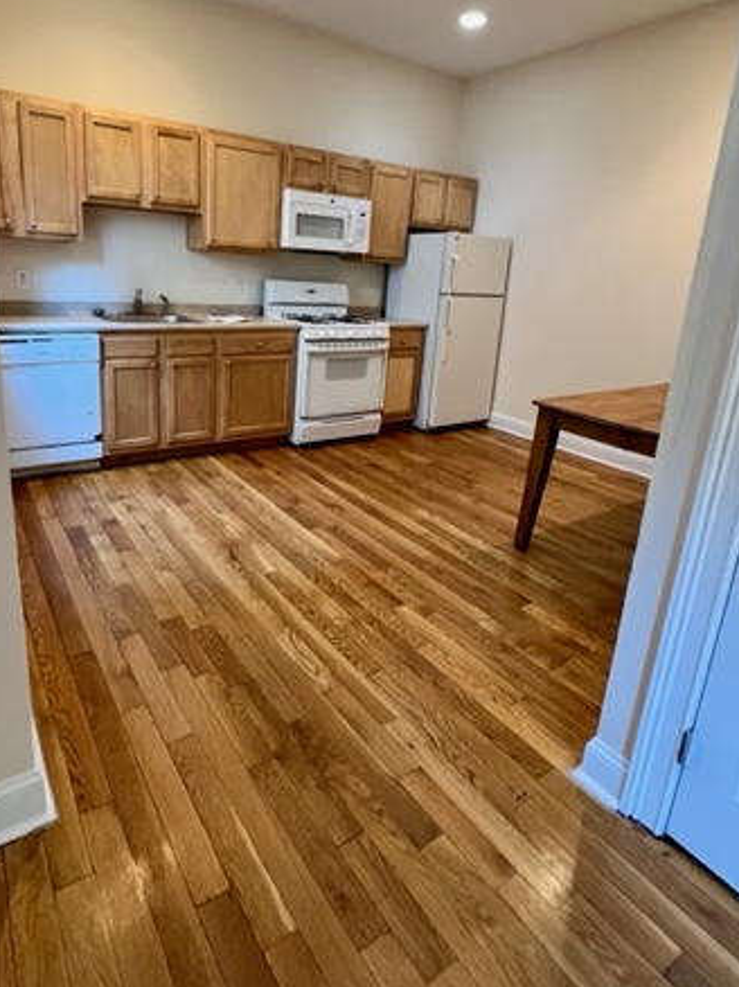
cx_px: 313
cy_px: 415
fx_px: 541
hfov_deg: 68.2
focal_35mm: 19
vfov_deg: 84.0
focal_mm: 1.57
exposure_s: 1/60
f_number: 1.8
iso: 500
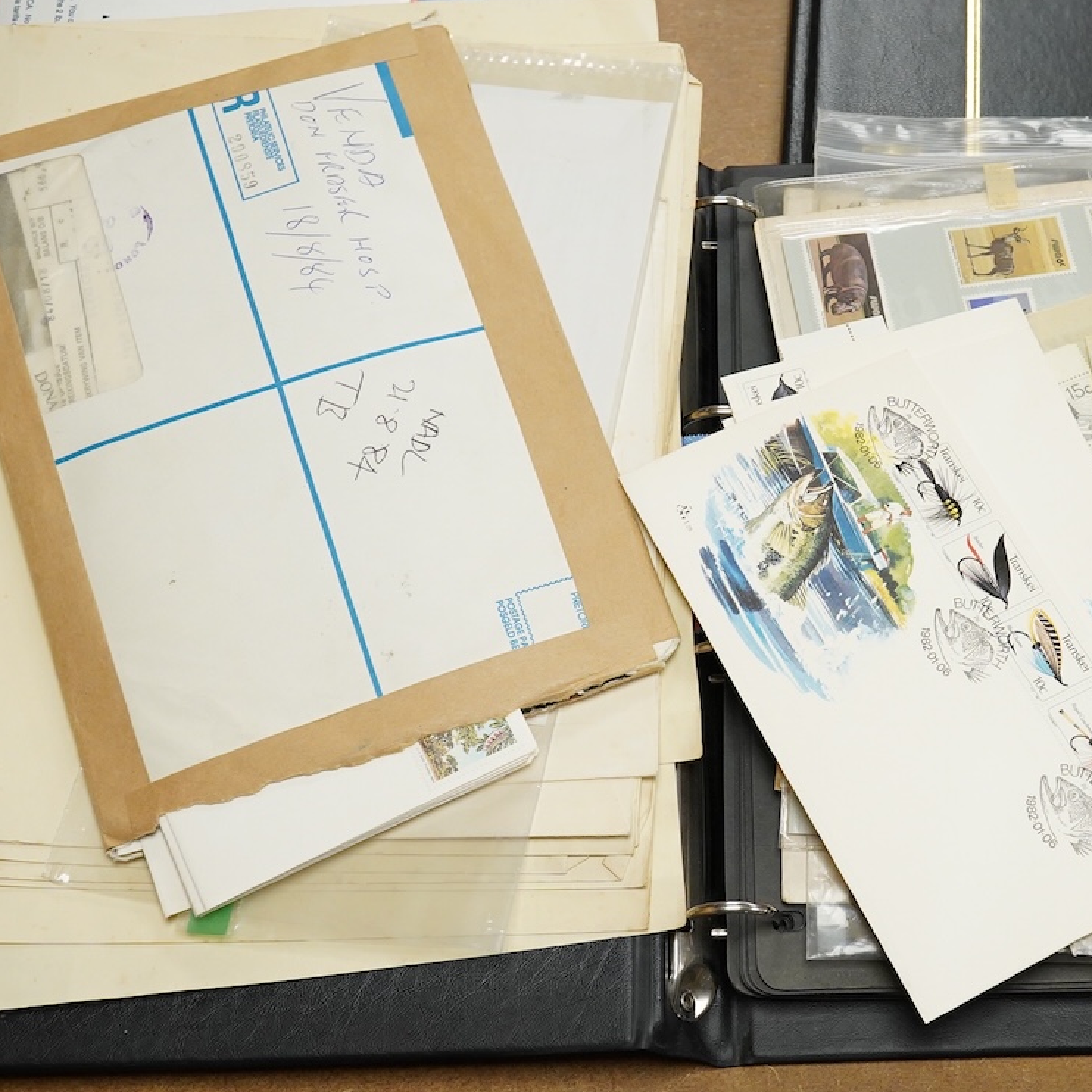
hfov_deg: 29.1
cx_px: 822
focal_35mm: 58
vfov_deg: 29.6
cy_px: 545
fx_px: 2070
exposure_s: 1/200
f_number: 11
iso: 2500
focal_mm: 30
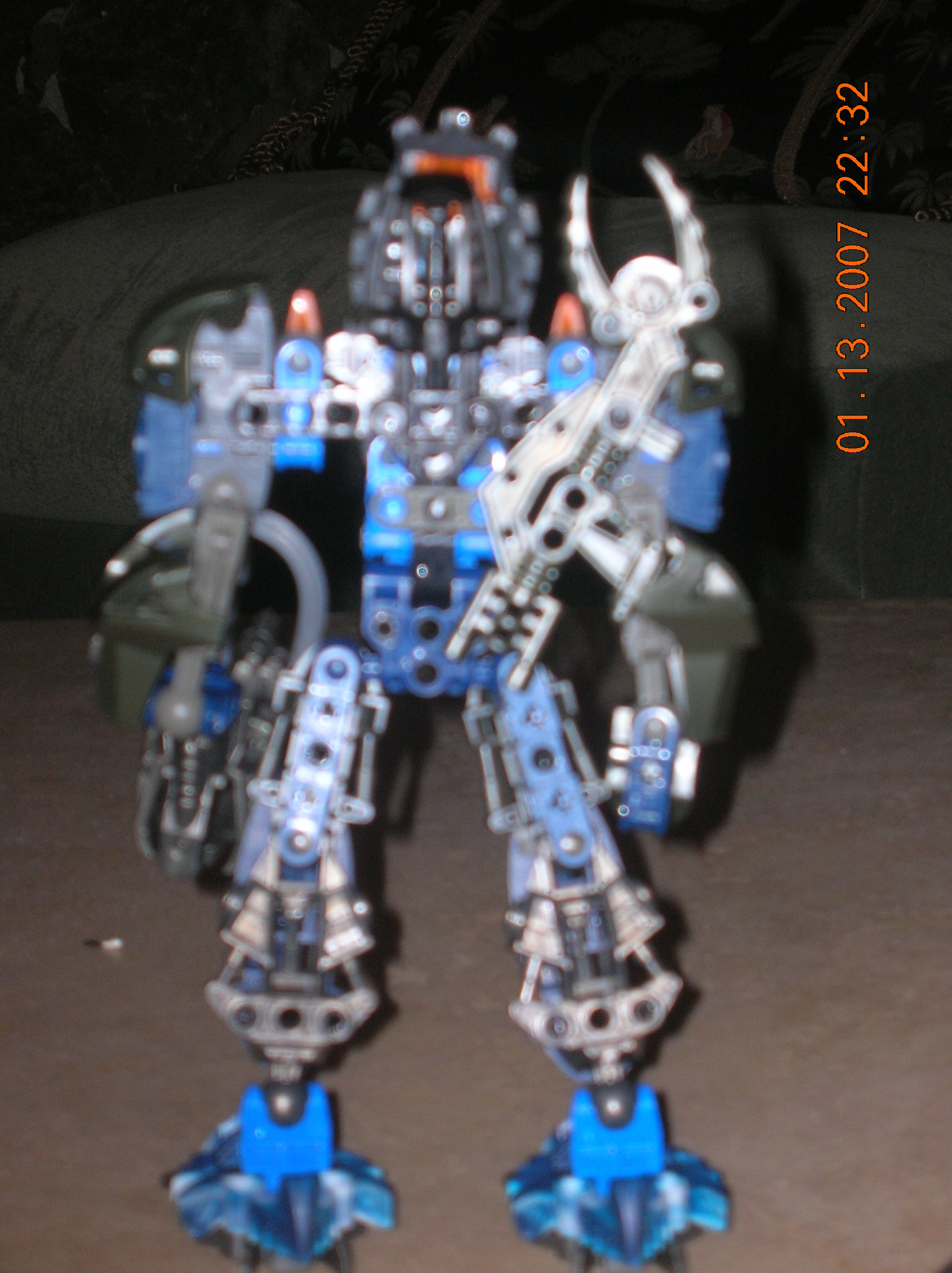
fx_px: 3746
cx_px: 476
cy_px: 636
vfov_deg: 19.3
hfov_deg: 14.5
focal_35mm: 102
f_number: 4.9
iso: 69
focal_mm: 17.1
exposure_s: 1/60.1
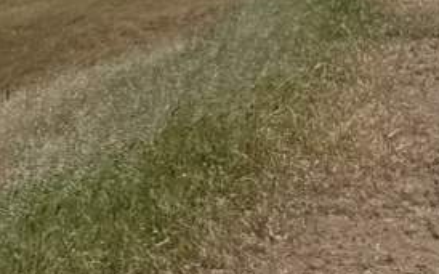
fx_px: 2272
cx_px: -1130
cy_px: -372
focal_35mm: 190
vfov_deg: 6.6
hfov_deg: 8.2
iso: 80
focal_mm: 6.76
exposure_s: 1/4975
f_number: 1.78
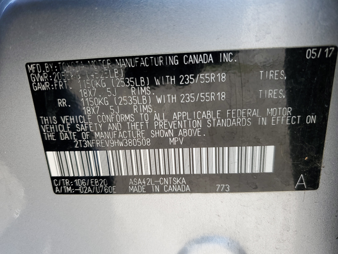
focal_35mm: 26
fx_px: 254
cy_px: 127
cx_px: 169
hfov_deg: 67.3
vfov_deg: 53.1
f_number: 1.5
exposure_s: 1/294
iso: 50
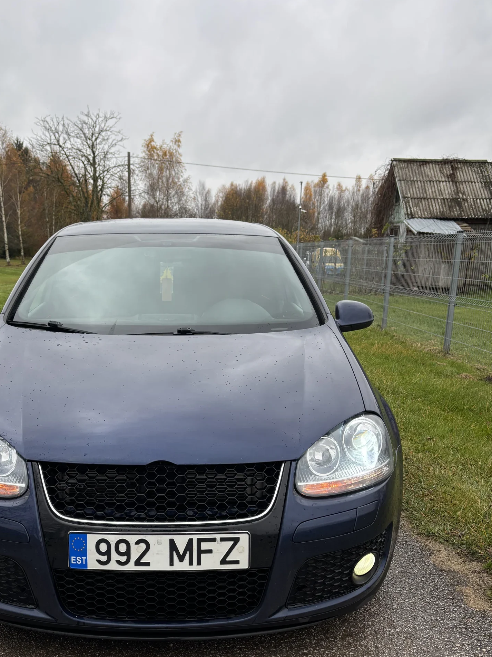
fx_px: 663
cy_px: 410
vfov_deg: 52.1
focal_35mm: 35
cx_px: 175
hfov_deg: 40.3
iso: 50
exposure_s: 1/346
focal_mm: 5.96
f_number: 1.6
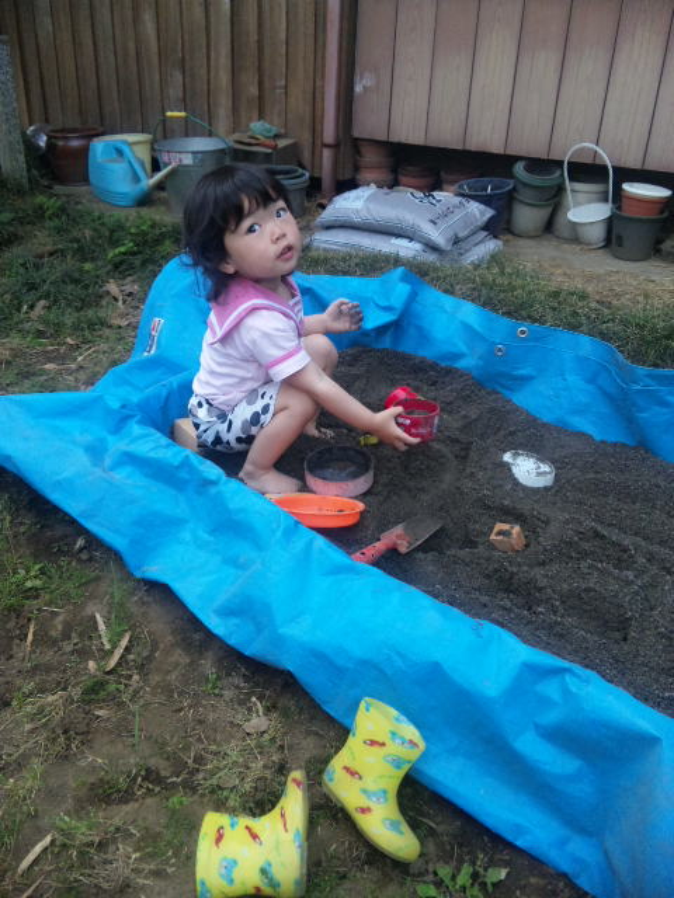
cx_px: 337
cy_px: 449
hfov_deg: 48.2
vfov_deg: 61.7
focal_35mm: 29
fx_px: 753
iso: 154
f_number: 2.8
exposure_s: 1/100
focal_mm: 4.82
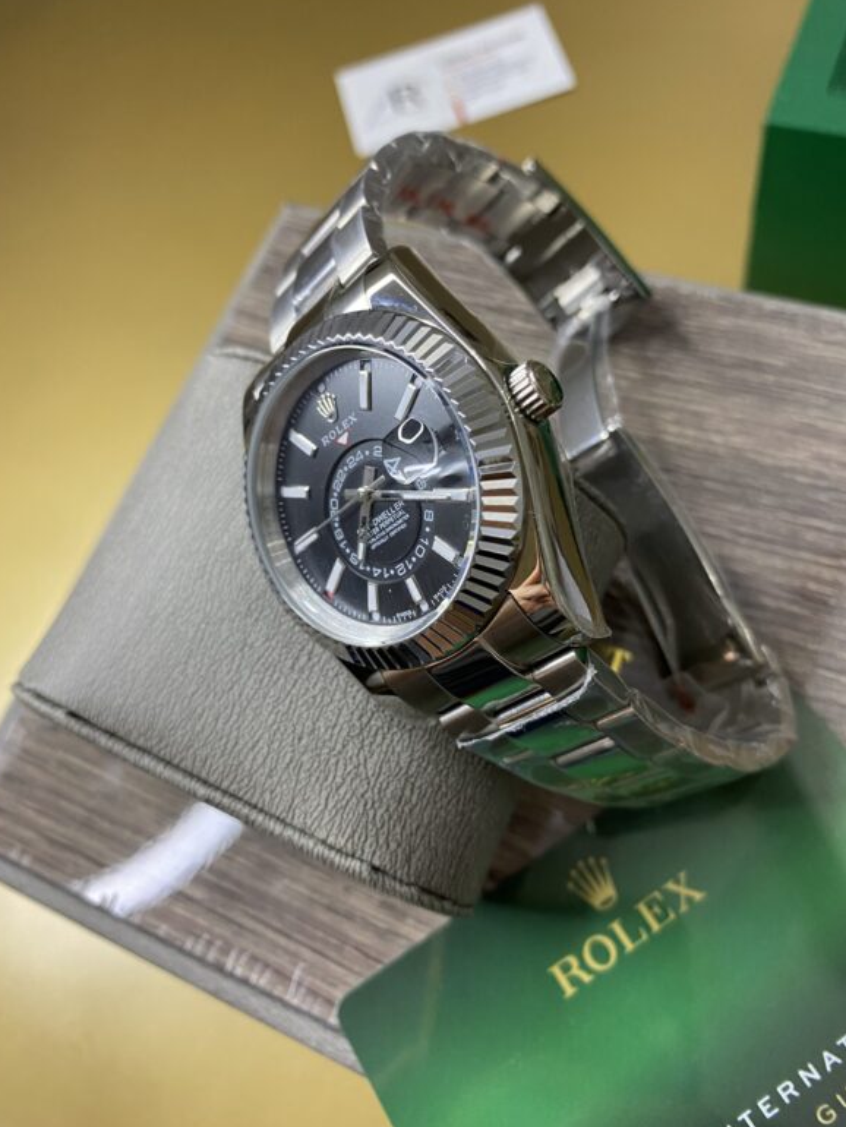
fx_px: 879
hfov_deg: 51.4
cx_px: 422
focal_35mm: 27
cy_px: 544
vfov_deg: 65.3
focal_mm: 4.25
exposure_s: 1/50
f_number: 1.8
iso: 125
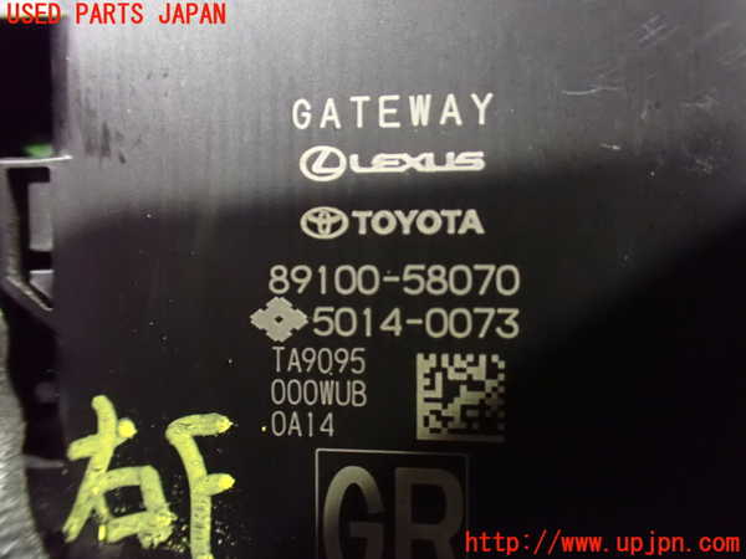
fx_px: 647
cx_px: 373
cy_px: 280
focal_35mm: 30
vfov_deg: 46.8
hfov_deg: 60.0
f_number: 2.3
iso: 1600
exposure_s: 1/15
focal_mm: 5.4
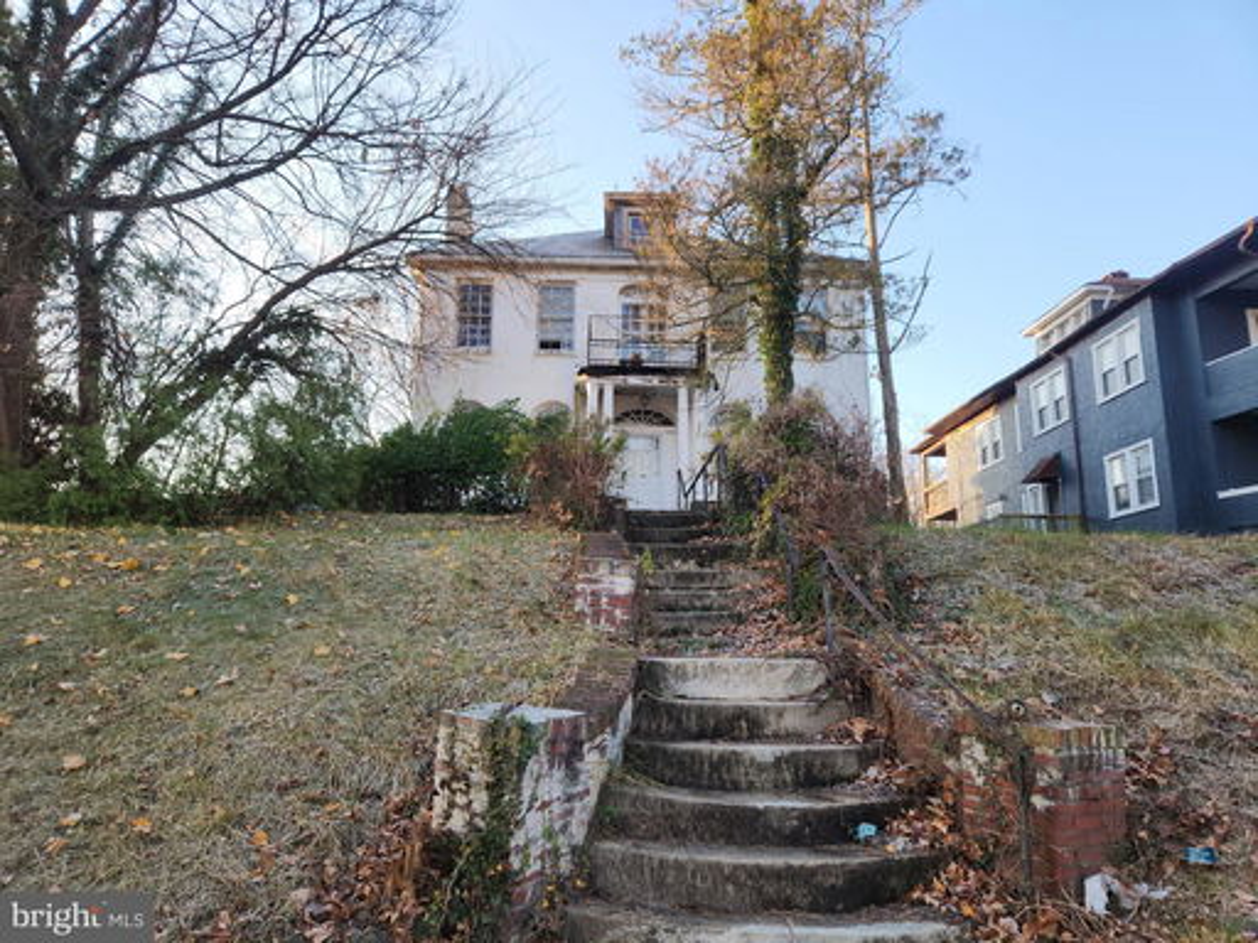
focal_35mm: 23
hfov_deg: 73.9
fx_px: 836
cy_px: 472
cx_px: 629
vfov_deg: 58.9
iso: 20
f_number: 1.8
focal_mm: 5.4
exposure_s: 1/184
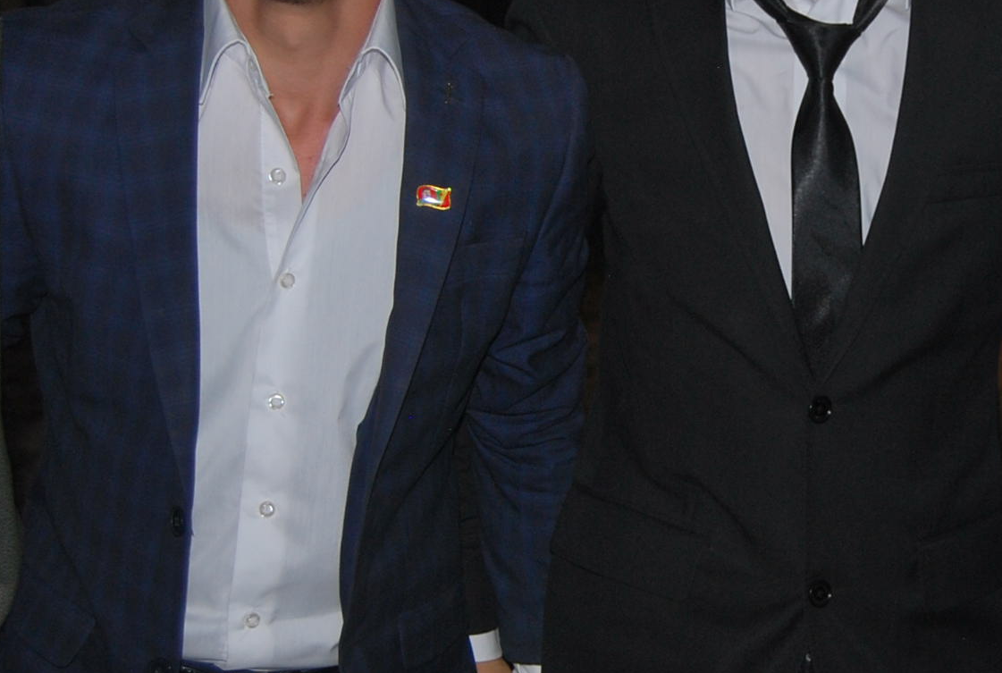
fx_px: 2594
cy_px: 294
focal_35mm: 93
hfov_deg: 21.6
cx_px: 816
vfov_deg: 14.8
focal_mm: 24
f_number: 4
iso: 200
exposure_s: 1/60
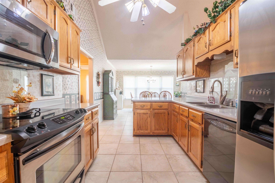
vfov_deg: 73.7
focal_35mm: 16
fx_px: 122
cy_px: 92
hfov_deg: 96.7
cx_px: 138
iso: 400
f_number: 11
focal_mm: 16
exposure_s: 1/20
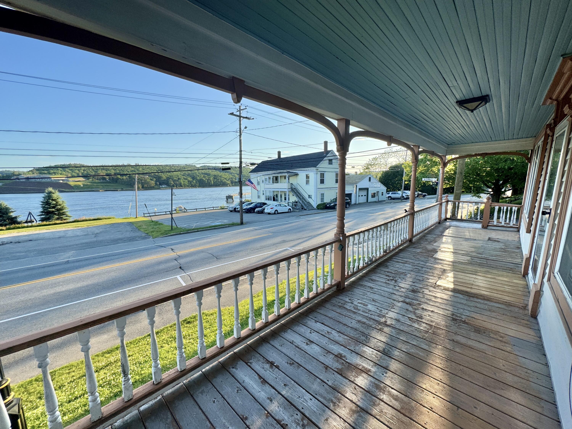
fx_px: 231
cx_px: 286
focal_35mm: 14
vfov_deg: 85.7
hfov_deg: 102.1
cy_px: 214
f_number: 2.2
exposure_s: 1/641
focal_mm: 2.22
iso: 40
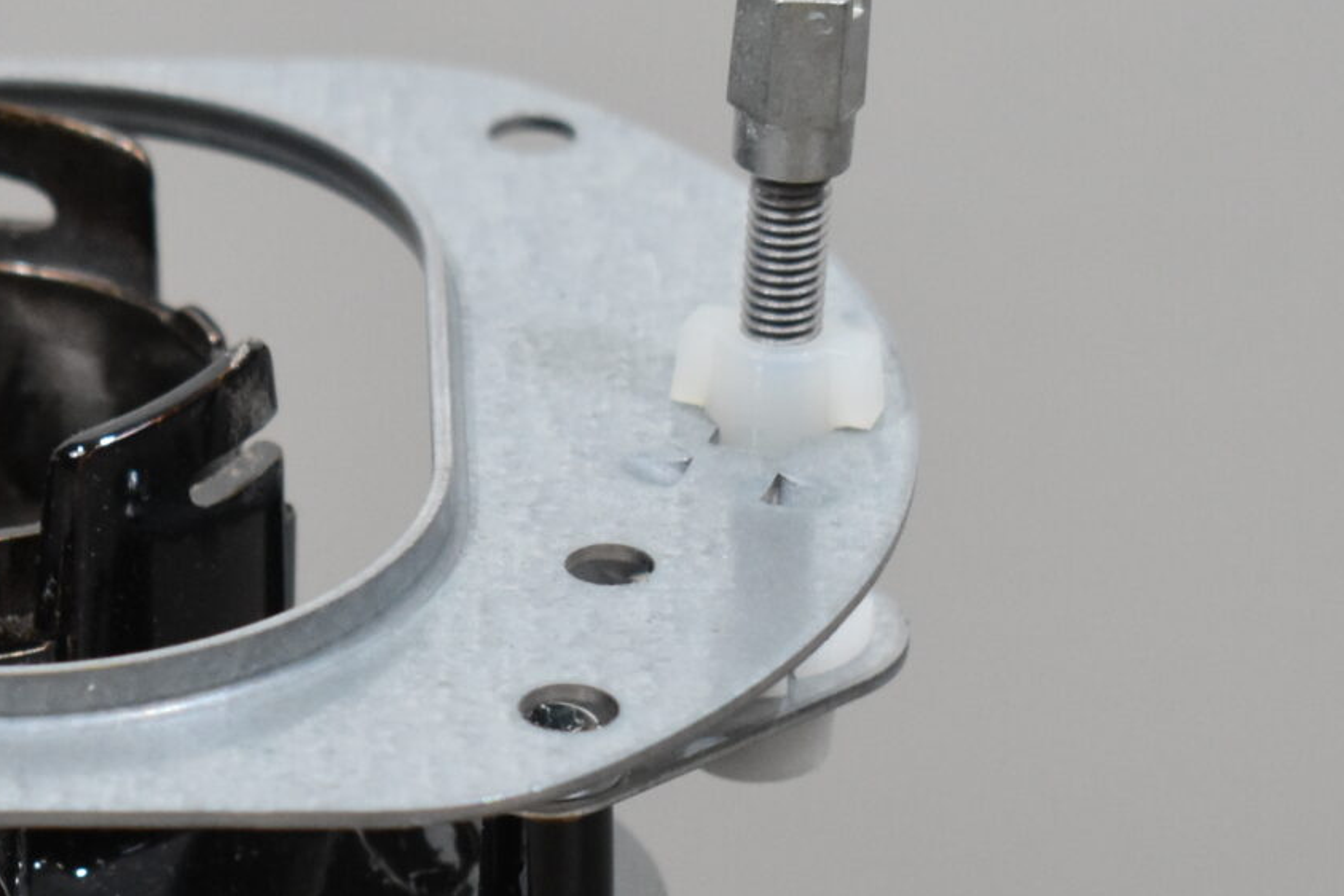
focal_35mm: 237
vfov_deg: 5.8
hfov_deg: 8.6
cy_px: 669
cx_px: -18
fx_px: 8847
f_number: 5.6
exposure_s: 1/125
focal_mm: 52
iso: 1400
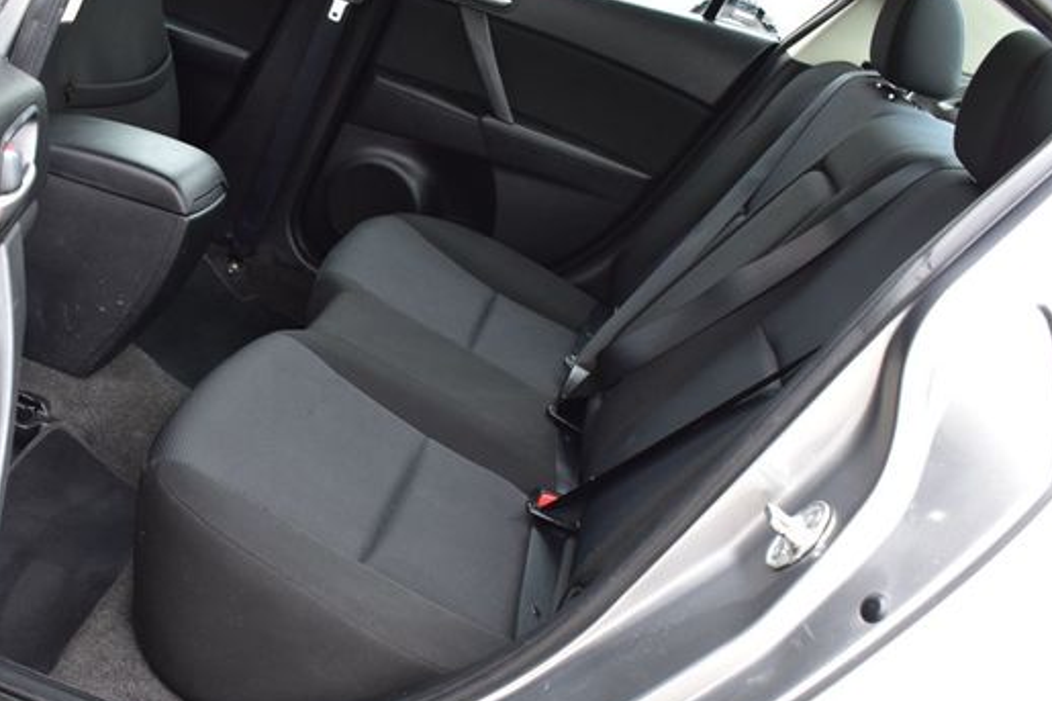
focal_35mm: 41
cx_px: 407
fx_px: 1198
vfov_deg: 32.5
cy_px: 411
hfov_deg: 47.1
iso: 400
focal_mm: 22
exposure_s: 1/30
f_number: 7.1
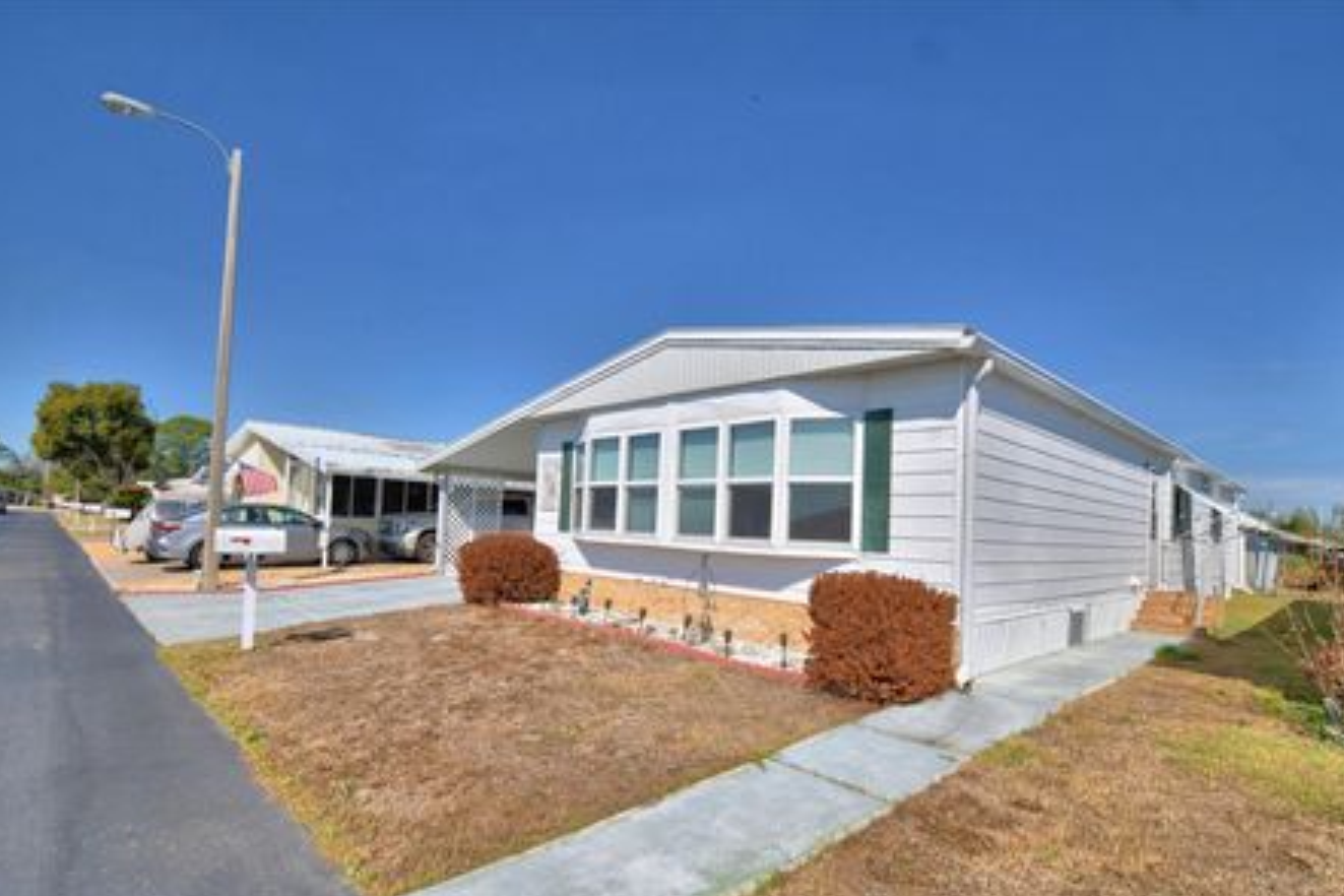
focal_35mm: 17
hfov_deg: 93.2
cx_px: 698
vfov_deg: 70.2
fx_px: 635
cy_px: 501
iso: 100
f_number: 4.5
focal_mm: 10
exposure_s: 1/2500
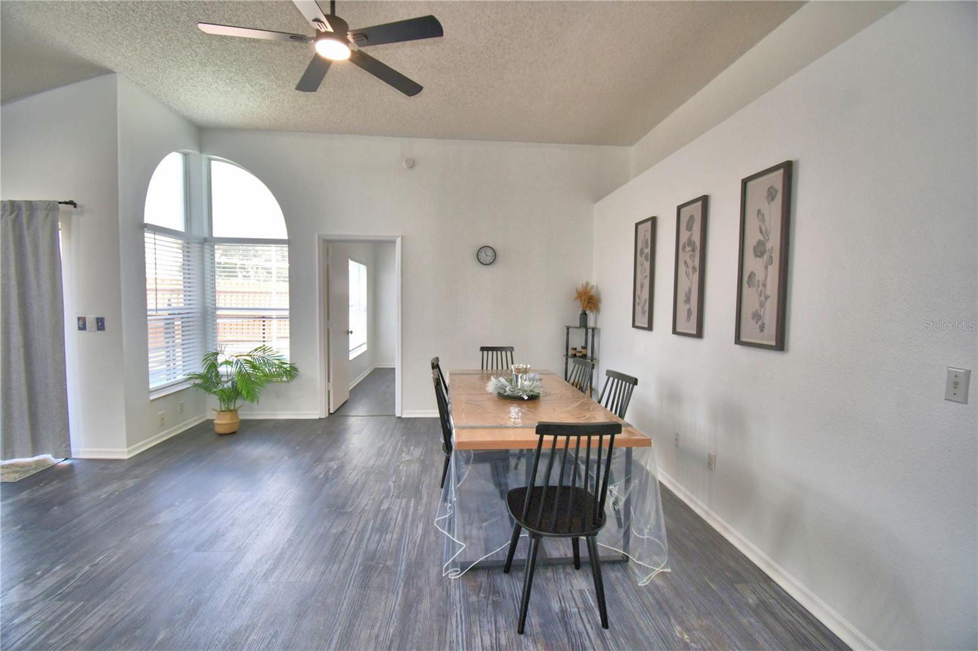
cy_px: 326
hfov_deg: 100.4
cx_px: 489
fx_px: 407
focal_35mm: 15
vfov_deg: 77.3
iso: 200
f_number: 4.5
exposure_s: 1/50
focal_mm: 10
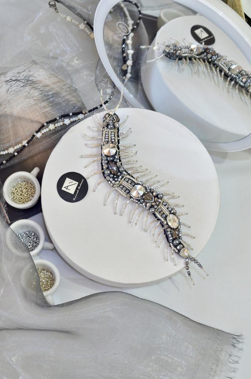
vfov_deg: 27.0
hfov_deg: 18.1
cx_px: 126
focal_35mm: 75
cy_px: 190
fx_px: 788
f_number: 8
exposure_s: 1/25
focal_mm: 50
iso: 1600
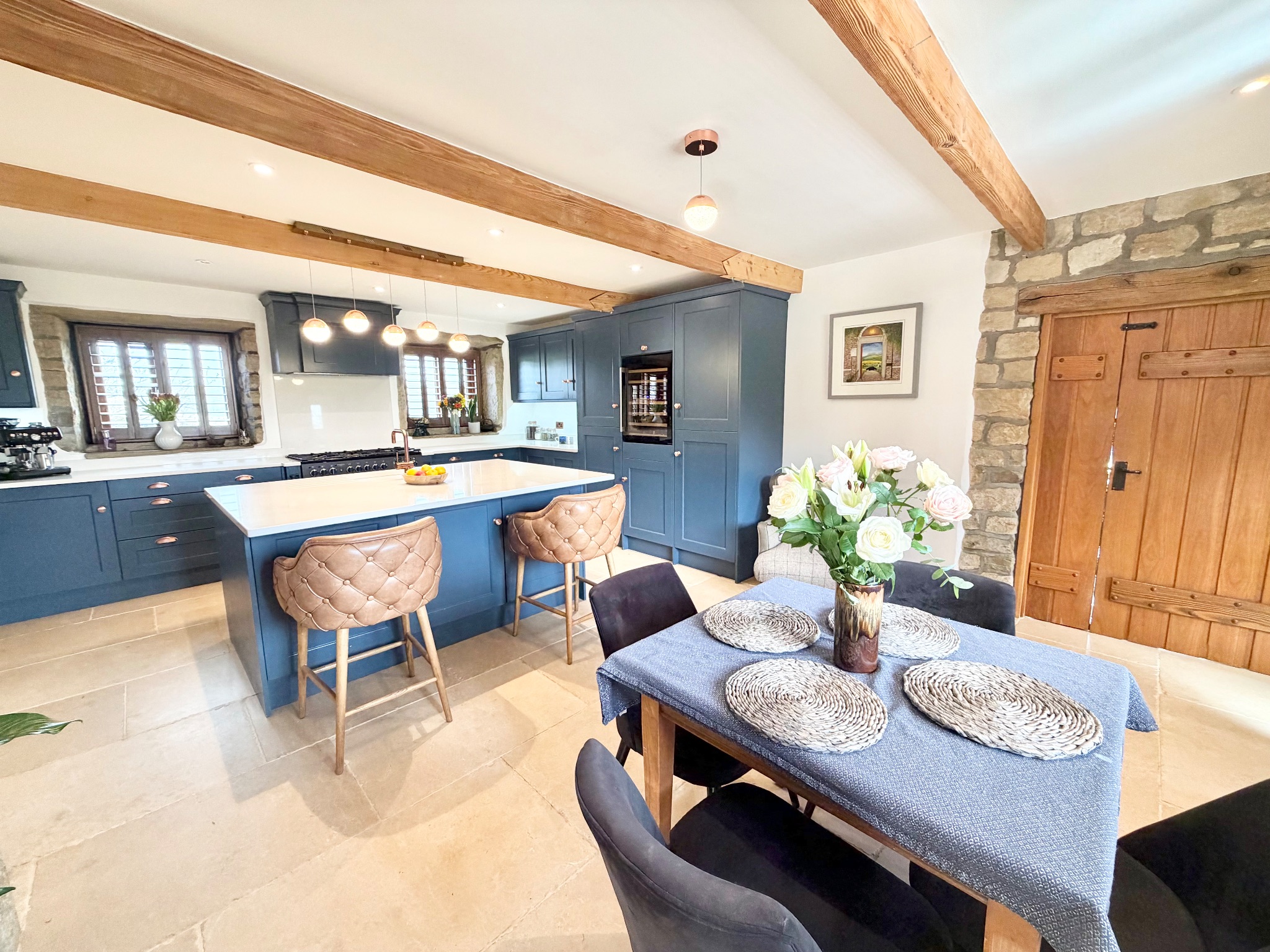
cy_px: 476
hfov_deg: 102.1
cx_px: 635
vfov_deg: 85.7
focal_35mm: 14
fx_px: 514
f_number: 2.2
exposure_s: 1/100
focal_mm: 2.22
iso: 250
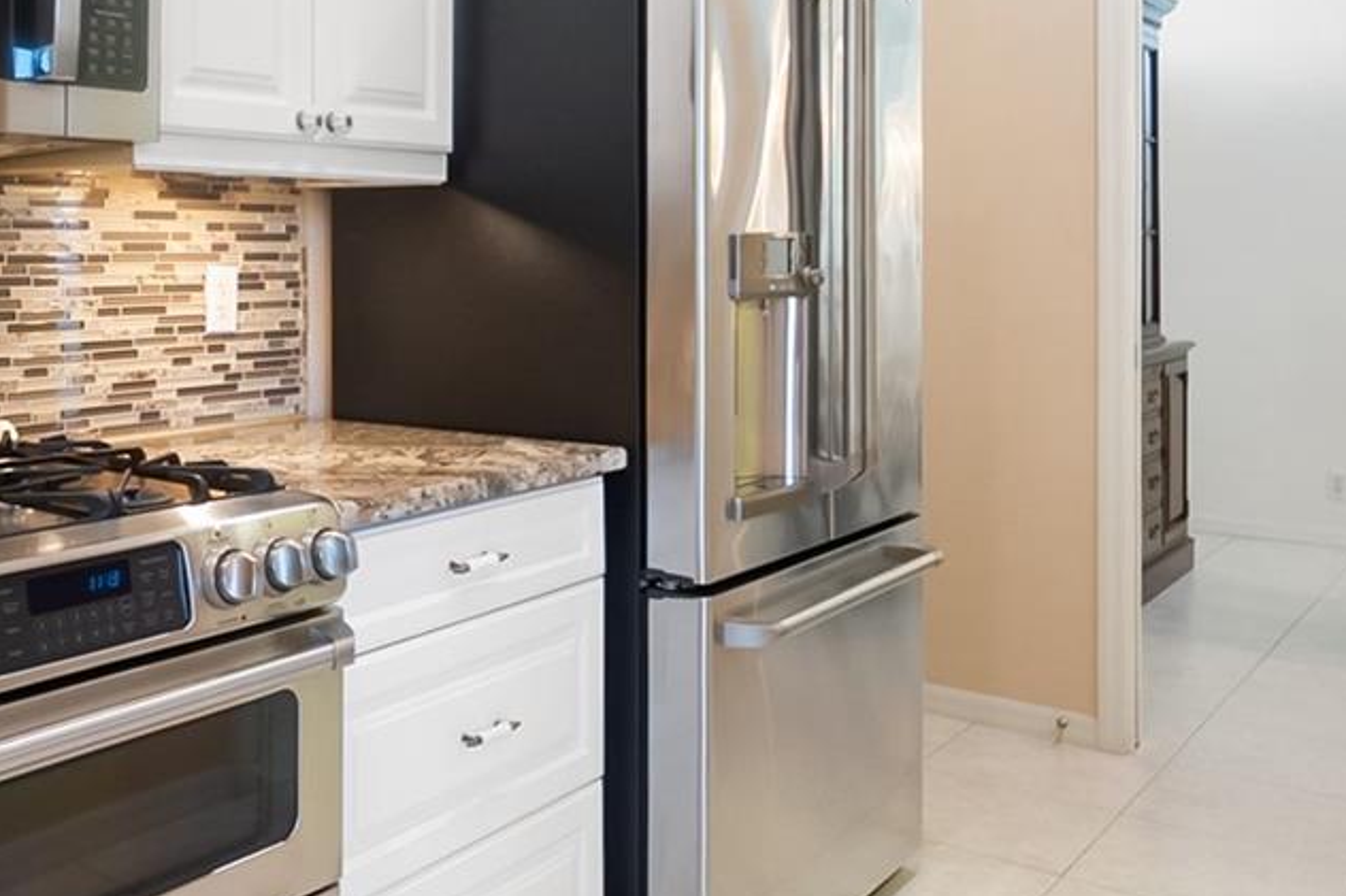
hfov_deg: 47.9
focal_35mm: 38
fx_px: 1420
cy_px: 239
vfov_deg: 34.4
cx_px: 268
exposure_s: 1/60
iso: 1250
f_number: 4
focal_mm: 10
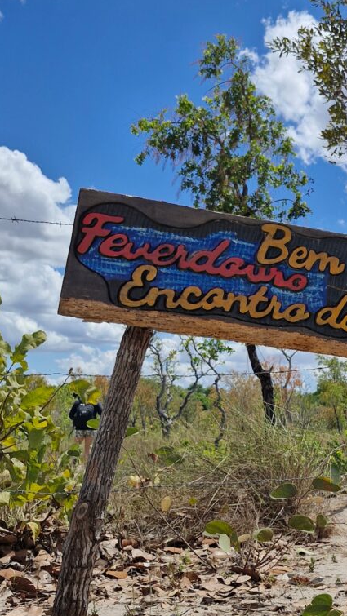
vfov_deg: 58.0
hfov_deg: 30.2
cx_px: 402
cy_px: 310
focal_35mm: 34
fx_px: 556
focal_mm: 5.54
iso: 50
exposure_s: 1/3333
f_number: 1.8
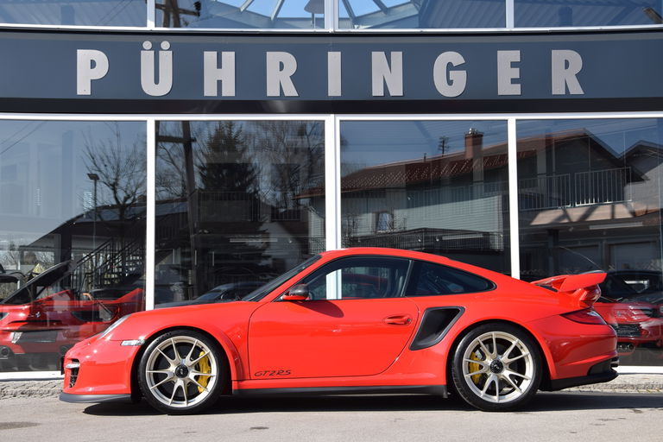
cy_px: 221
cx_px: 332
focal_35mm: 52
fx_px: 967
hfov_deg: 37.9
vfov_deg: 25.8
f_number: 9
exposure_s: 1/320
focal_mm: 35
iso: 200
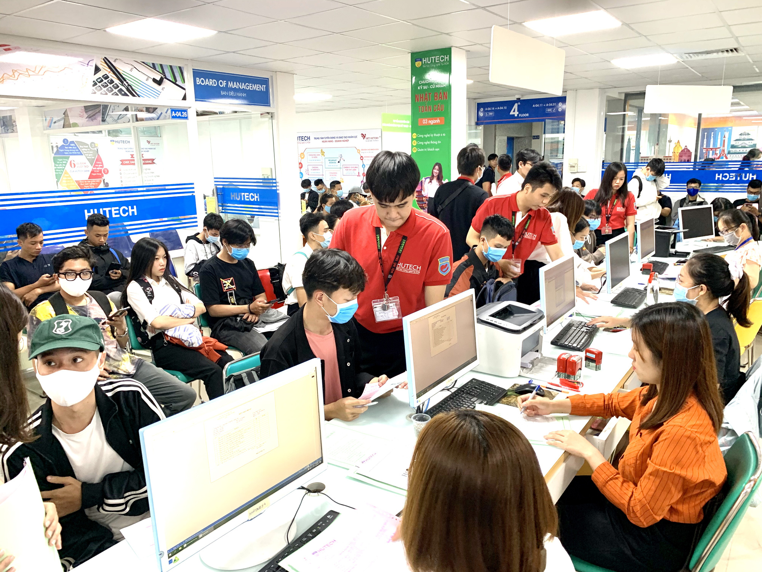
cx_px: 381
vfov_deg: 53.1
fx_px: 572
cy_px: 286
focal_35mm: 26
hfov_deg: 67.3
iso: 100
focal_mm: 4.25
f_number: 1.8
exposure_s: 1/50
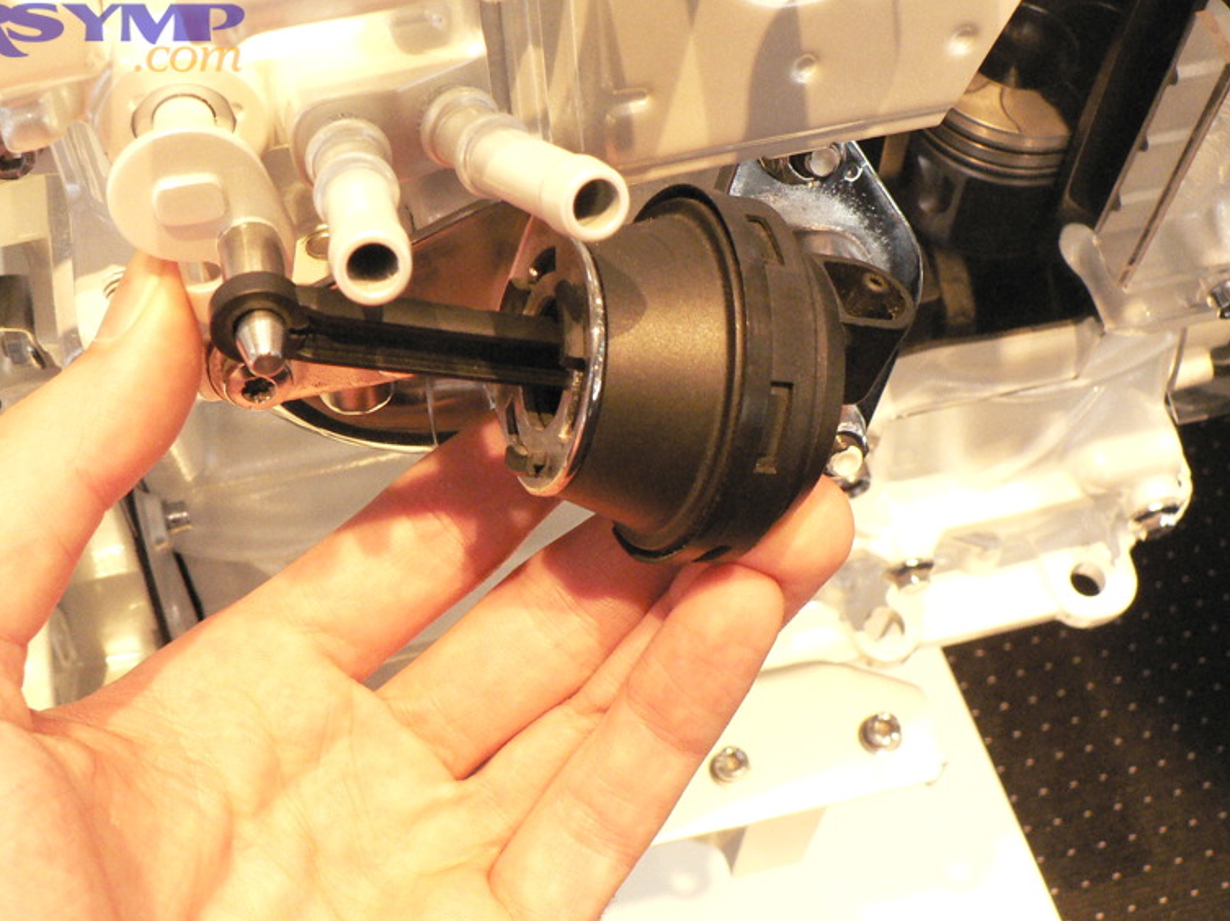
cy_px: 493
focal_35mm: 43
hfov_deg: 43.8
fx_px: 1527
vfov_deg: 33.6
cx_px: 534
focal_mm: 6
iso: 400
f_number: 4
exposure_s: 1/40
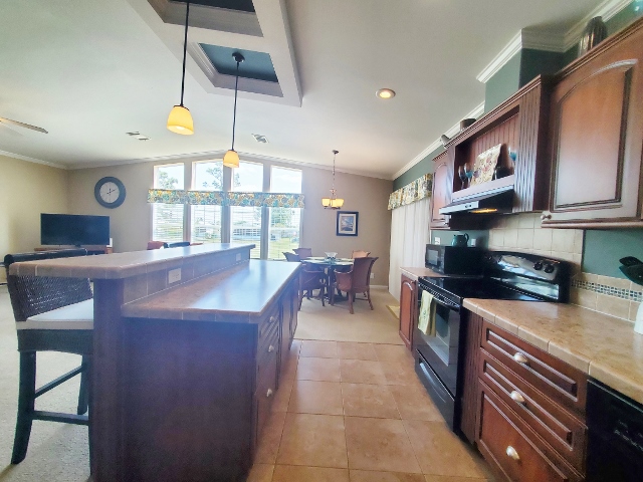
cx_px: 322
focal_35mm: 13
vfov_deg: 89.9
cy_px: 241
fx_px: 241
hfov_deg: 106.2
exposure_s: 1/120
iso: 100
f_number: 2.2
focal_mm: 1.8
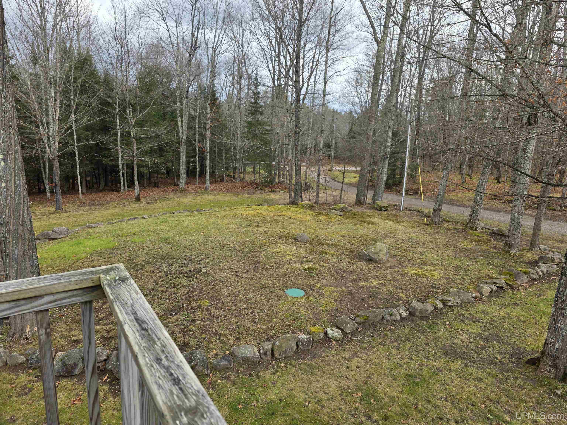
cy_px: 212
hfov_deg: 73.9
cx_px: 284
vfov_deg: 58.9
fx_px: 377
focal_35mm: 23
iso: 25
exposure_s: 1/359
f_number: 1.7
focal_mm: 6.3
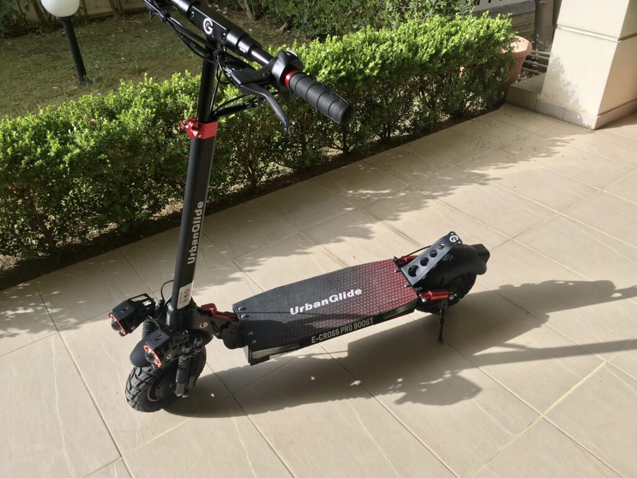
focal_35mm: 29
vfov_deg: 48.2
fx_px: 534
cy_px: 239
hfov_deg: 61.7
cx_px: 318
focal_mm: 4.15
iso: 25
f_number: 2.2
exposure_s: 1/472
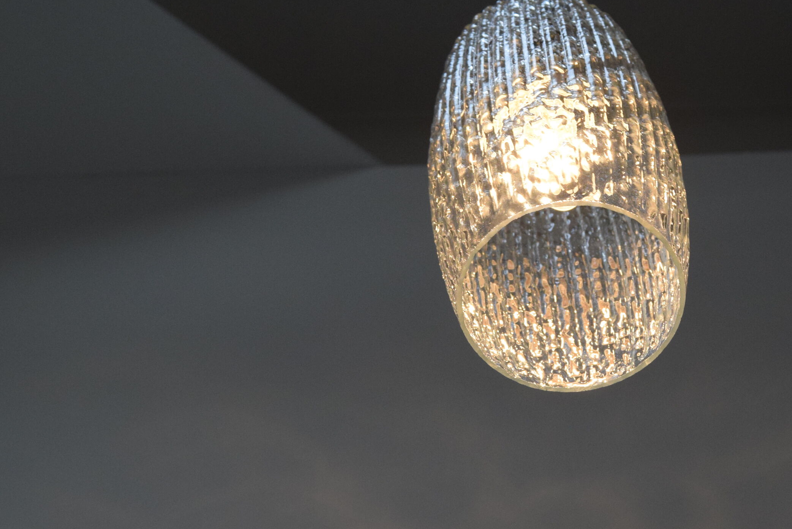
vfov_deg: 20.4
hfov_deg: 30.0
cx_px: 501
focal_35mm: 67
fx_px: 1469
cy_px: 231
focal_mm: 31
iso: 1600
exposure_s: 1/200
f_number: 7.1
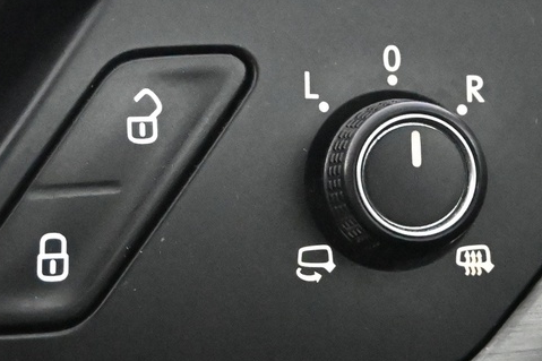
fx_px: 1756
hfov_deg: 17.5
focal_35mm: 117
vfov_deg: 11.7
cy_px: 153
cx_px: 236
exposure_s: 1/60
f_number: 4.2
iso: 10000
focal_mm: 23
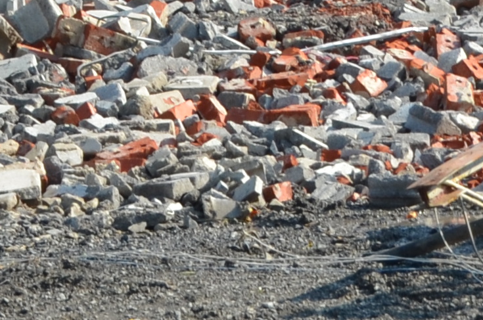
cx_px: 173
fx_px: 4312
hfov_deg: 6.4
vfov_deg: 4.2
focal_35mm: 322
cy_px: -469
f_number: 8
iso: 140
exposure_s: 1/250
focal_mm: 32
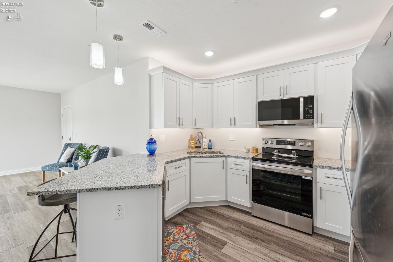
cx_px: 196
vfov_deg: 81.2
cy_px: 131
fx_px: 153
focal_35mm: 14
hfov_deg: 104.3
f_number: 8
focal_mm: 14
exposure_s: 1/40
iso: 400
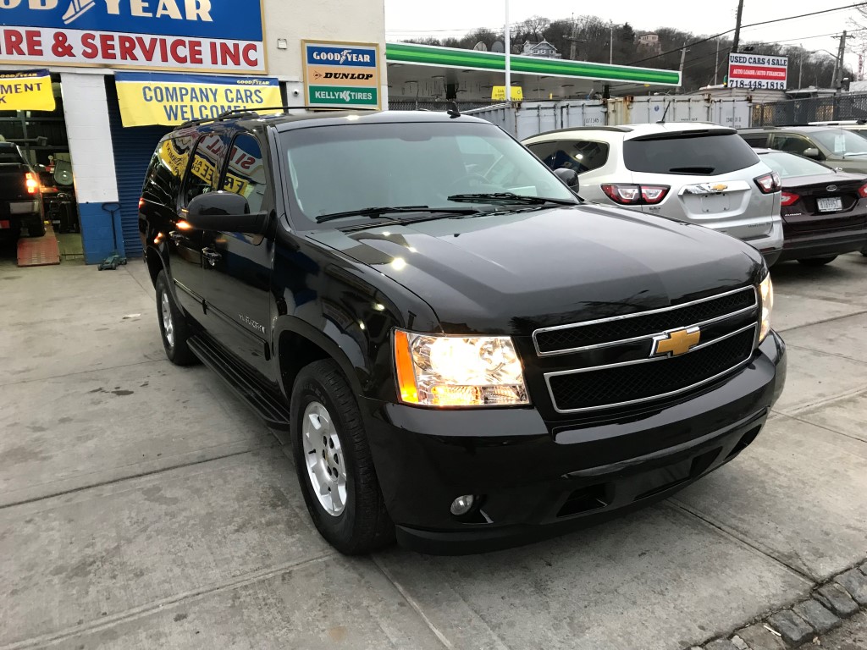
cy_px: 325
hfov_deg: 63.4
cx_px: 434
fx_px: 701
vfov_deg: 49.7
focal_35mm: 28
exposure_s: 1/20
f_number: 1.8
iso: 40
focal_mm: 3.99
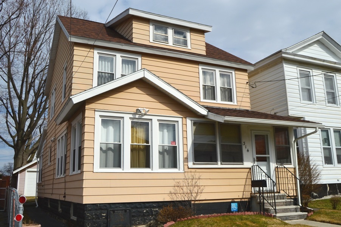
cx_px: 170
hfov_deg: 55.1
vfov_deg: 38.3
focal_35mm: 34
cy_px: 114
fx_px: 327
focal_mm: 23
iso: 140
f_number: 11
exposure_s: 1/500
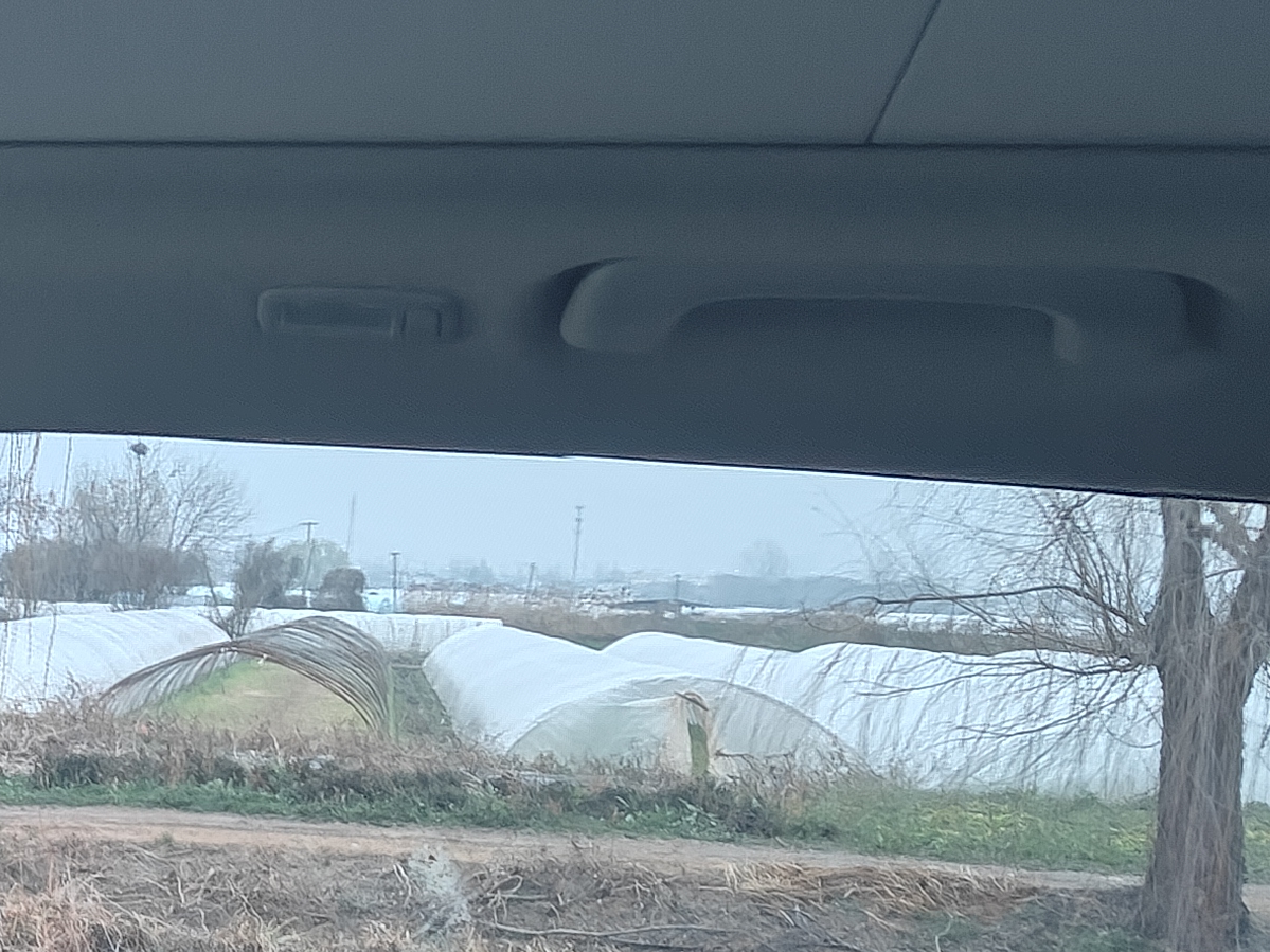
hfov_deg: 20.2
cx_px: -687
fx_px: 3008
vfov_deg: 17.7
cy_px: 858
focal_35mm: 82
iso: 1600
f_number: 1.8
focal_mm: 5.59
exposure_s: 1/33
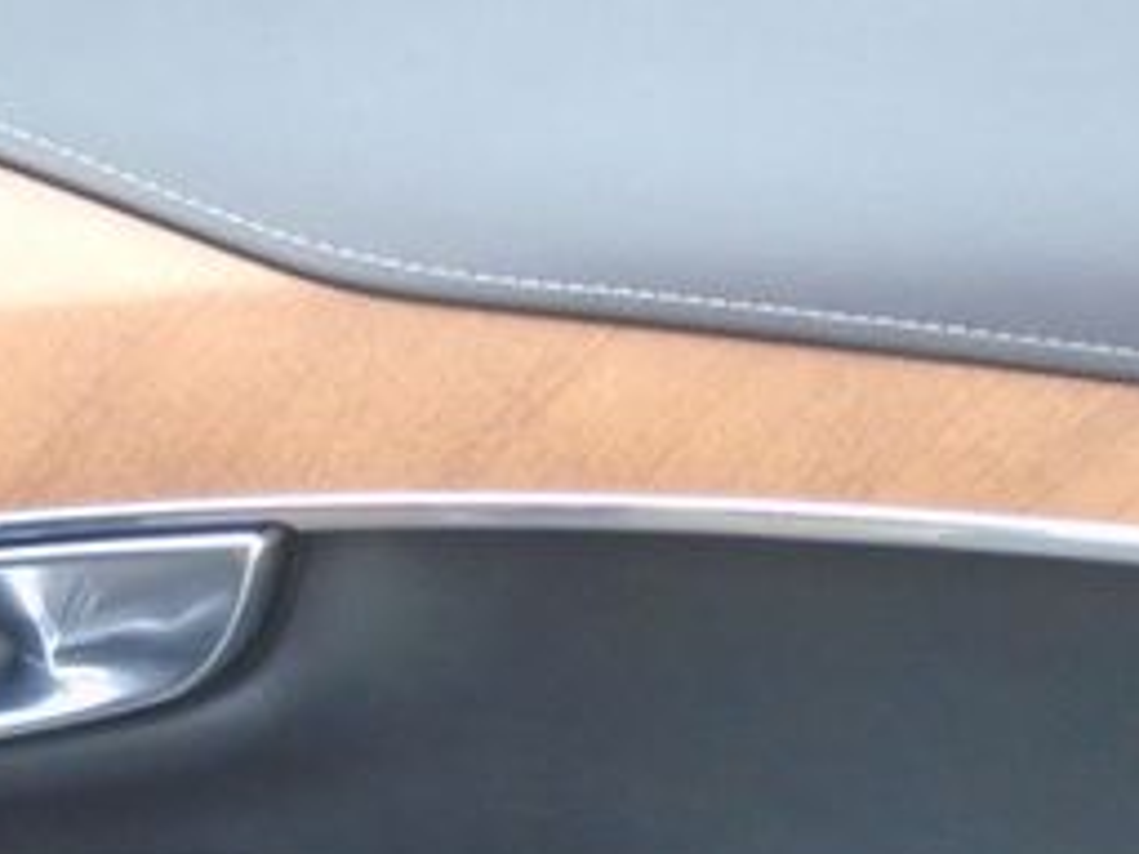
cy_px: 1059
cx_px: 298
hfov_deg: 29.4
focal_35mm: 65
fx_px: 2139
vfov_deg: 20.9
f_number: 3.2
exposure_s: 1/25
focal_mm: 4.6
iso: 400
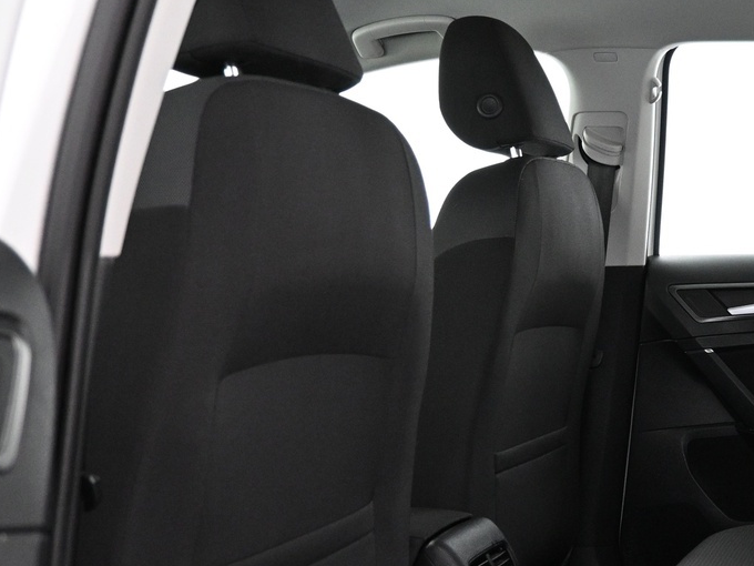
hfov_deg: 32.7
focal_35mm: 55
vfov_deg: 26.0
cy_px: 465
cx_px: 715
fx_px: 1198
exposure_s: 1/25
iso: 1600
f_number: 3.5
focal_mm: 16
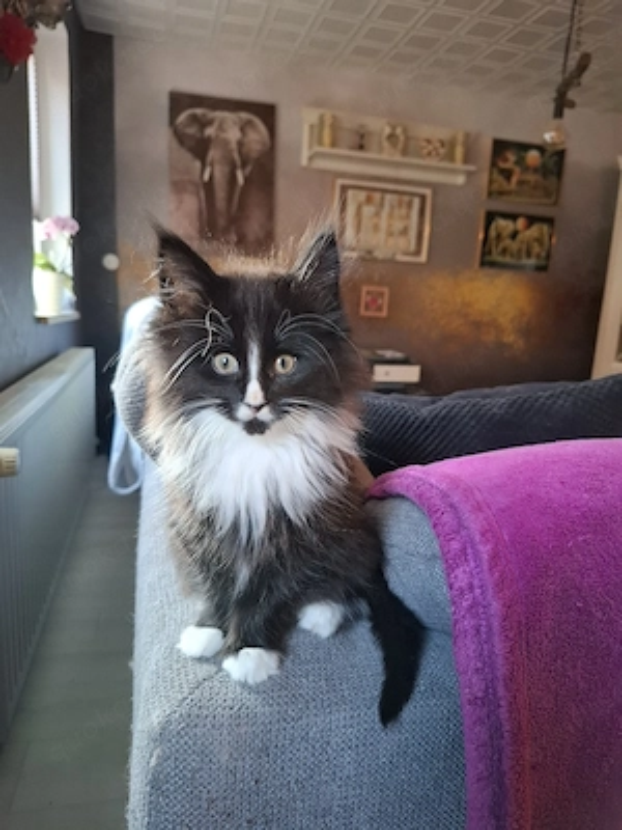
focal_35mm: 23
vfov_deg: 73.9
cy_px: 415
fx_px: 551
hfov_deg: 58.9
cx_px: 311
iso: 320
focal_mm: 5.54
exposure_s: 1/33
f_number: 1.8
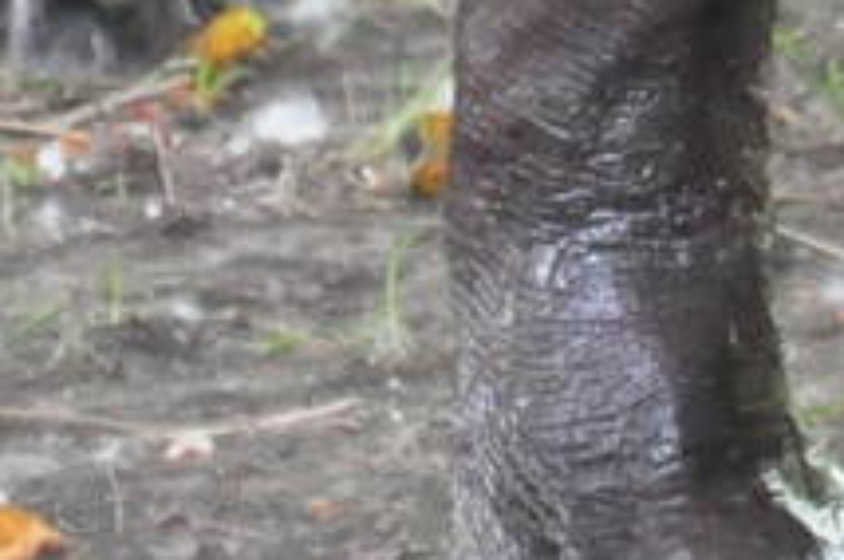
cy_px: -1094
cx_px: 879
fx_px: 21021
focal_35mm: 898
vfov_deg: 1.5
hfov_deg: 2.3
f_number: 6.3
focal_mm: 80
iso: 3200
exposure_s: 1/200
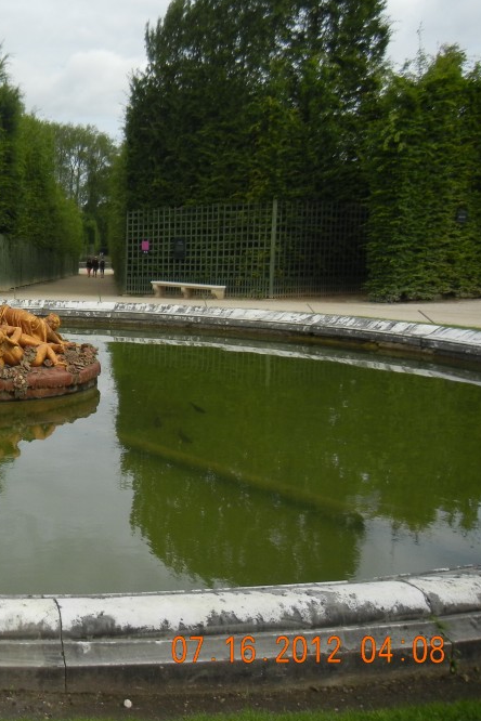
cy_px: 320
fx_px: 962
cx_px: -42
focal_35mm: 48
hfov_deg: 26.0
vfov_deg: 41.1
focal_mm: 5.4
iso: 160
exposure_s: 1/342
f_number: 7
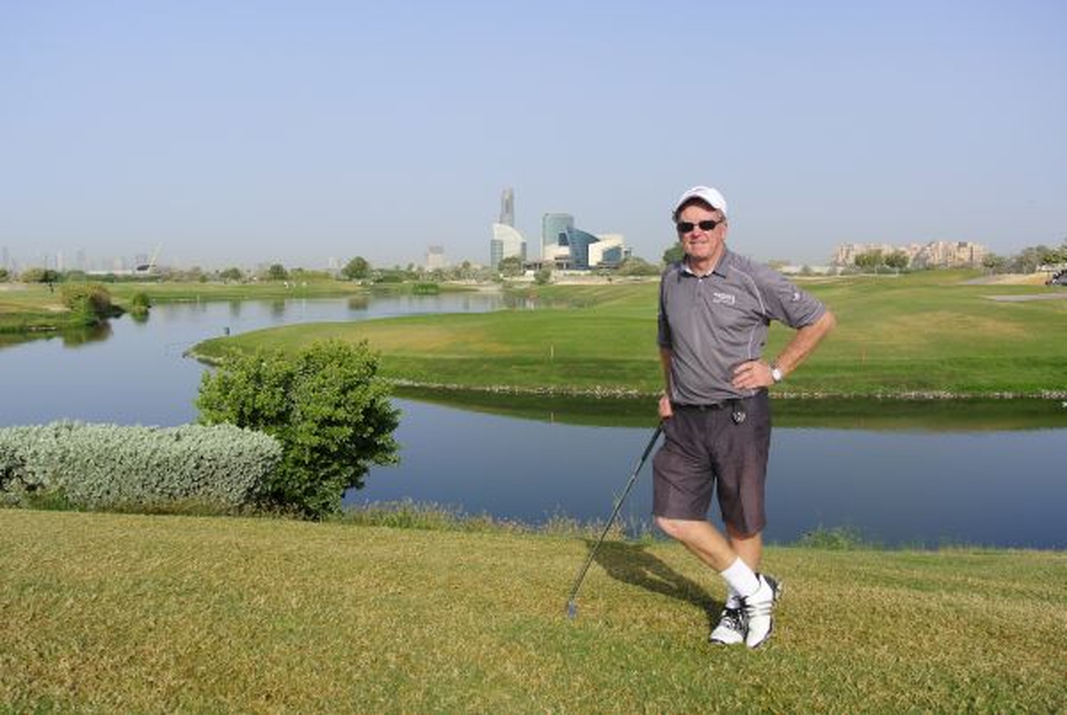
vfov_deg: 39.0
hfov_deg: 55.7
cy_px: 358
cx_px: 534
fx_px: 1009
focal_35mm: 34
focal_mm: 12.7
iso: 100
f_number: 5.6
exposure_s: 1/500
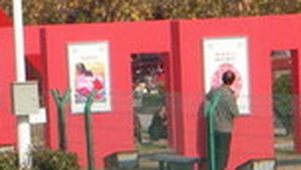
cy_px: 136
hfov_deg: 6.9
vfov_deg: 3.9
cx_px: -119
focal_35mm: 309
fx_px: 2470
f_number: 7.6
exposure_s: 1/243
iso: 50
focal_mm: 12
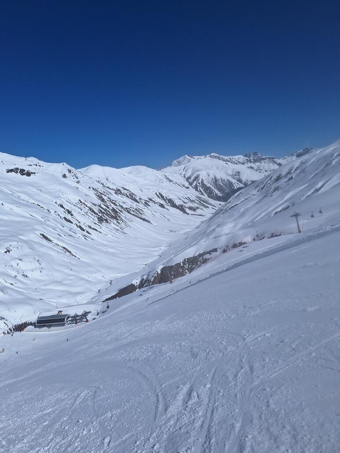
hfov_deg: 58.9
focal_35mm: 23
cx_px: 170
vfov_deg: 73.9
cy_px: 226
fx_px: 301
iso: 25
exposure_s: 1/9804
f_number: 1.8
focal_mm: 5.54
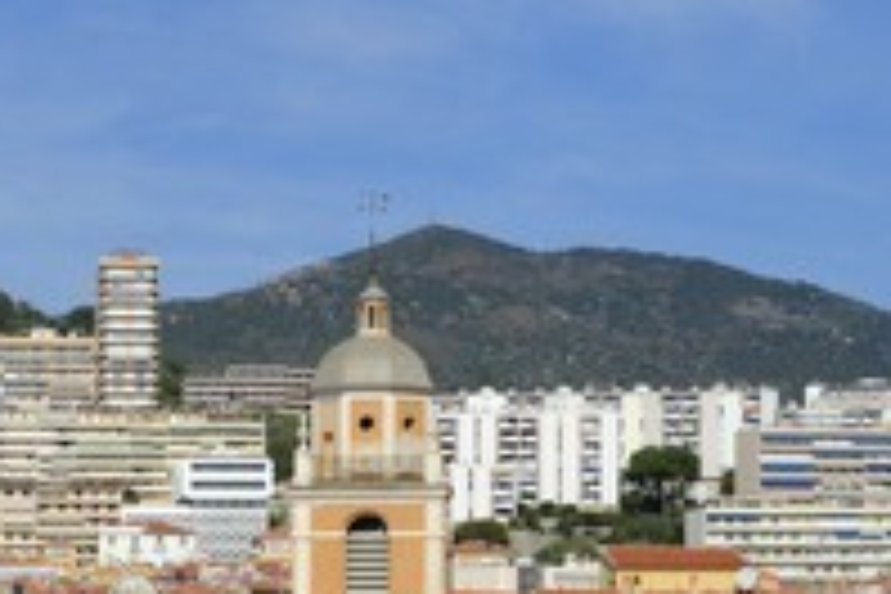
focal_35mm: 123
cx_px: 36
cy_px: 594
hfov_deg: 16.4
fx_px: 3044
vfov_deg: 11.0
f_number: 18
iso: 200
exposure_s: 1/200
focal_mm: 58
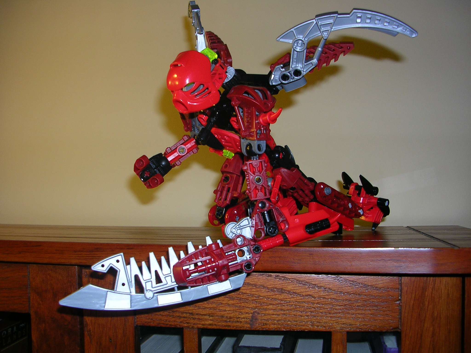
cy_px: 176
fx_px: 517
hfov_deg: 49.0
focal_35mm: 38
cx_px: 236
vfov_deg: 37.7
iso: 50
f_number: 2.8
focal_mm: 5.8
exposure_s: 1/60.1
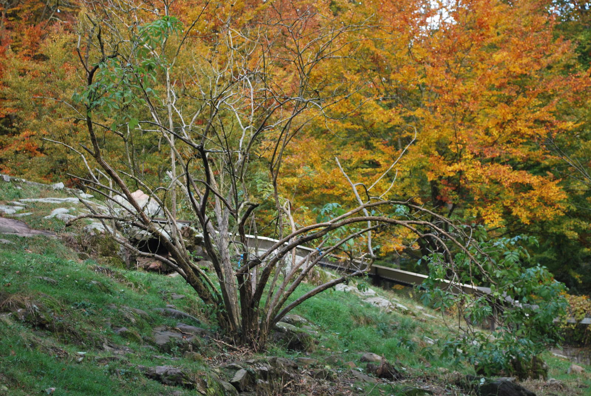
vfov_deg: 16.6
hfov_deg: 24.6
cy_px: 198
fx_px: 1356
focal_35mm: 82
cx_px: 296
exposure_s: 1/80
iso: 200
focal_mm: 55
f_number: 5.6
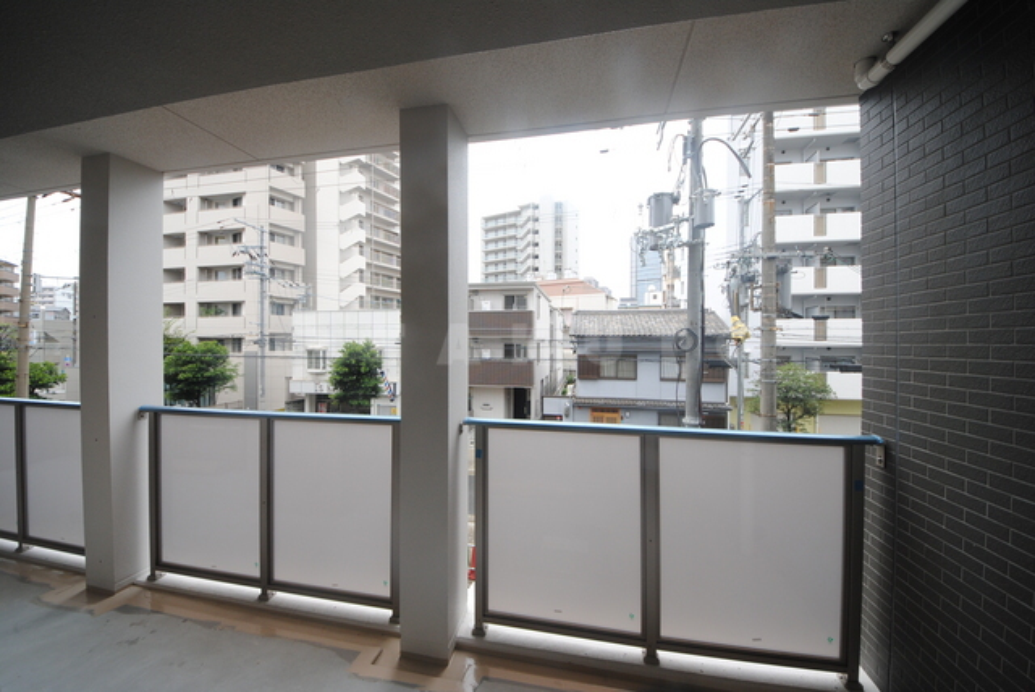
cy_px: 346
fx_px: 345
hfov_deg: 112.6
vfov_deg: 90.1
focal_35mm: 12
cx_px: 518
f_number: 6.3
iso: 200
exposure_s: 1/160
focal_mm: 8
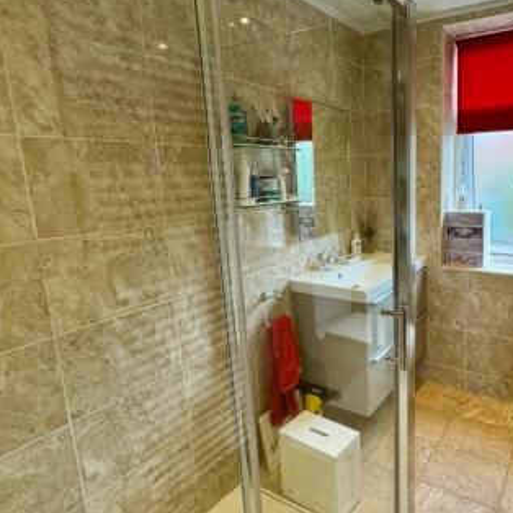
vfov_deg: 67.2
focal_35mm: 23
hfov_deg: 63.4
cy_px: 244
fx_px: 386
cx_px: 383
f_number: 2.2
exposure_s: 1/100
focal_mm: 2.22
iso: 64
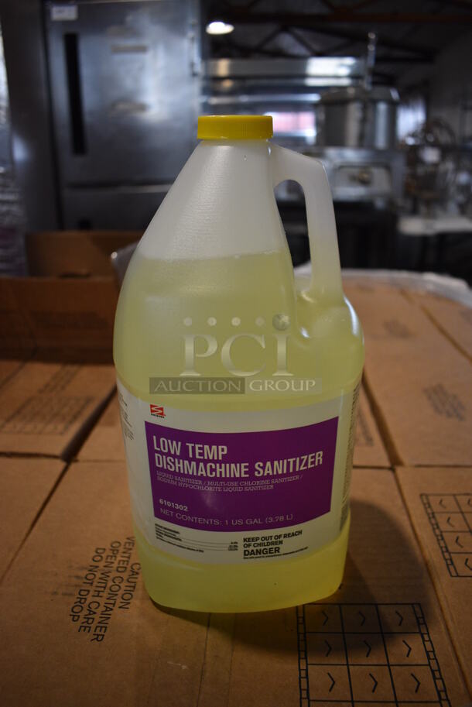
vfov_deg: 67.3
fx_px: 530
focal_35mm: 27
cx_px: 236
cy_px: 354
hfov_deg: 48.0
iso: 800
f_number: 3.5
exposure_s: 1/200
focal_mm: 18
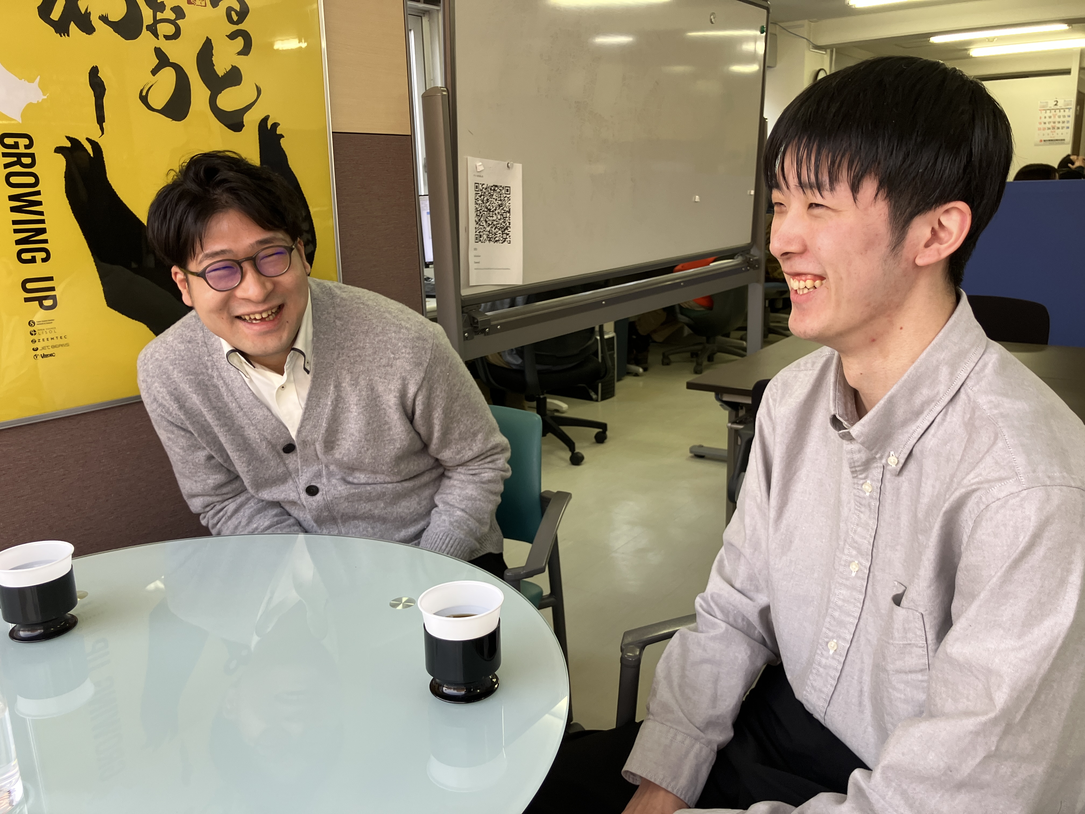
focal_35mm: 28
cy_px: 407
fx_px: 878
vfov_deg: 49.7
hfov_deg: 63.4
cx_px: 542
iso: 80
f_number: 1.8
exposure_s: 1/100
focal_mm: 3.99
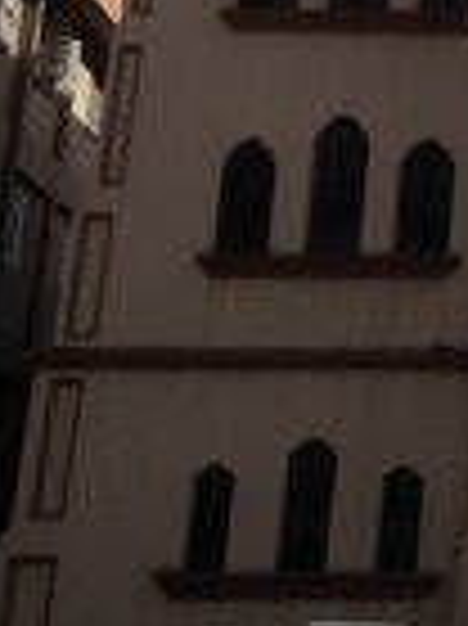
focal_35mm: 114
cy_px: -50
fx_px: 2058
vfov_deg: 16.8
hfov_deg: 12.1
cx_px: 796
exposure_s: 1/1232
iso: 50
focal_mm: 4.12
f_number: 2.4
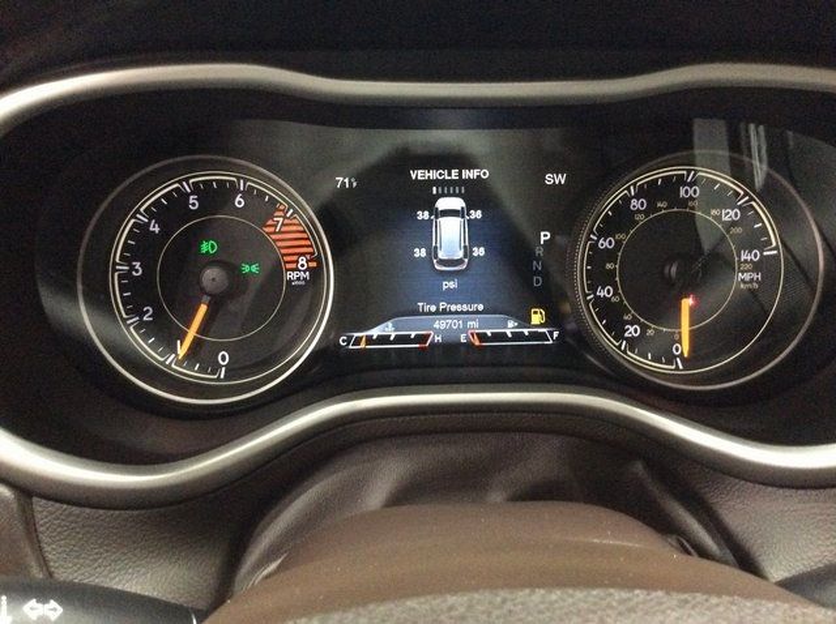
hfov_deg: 56.9
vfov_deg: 44.1
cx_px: 418
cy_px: 312
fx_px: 772
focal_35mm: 32
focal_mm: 3.3
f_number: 2.4
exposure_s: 1/15
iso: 400
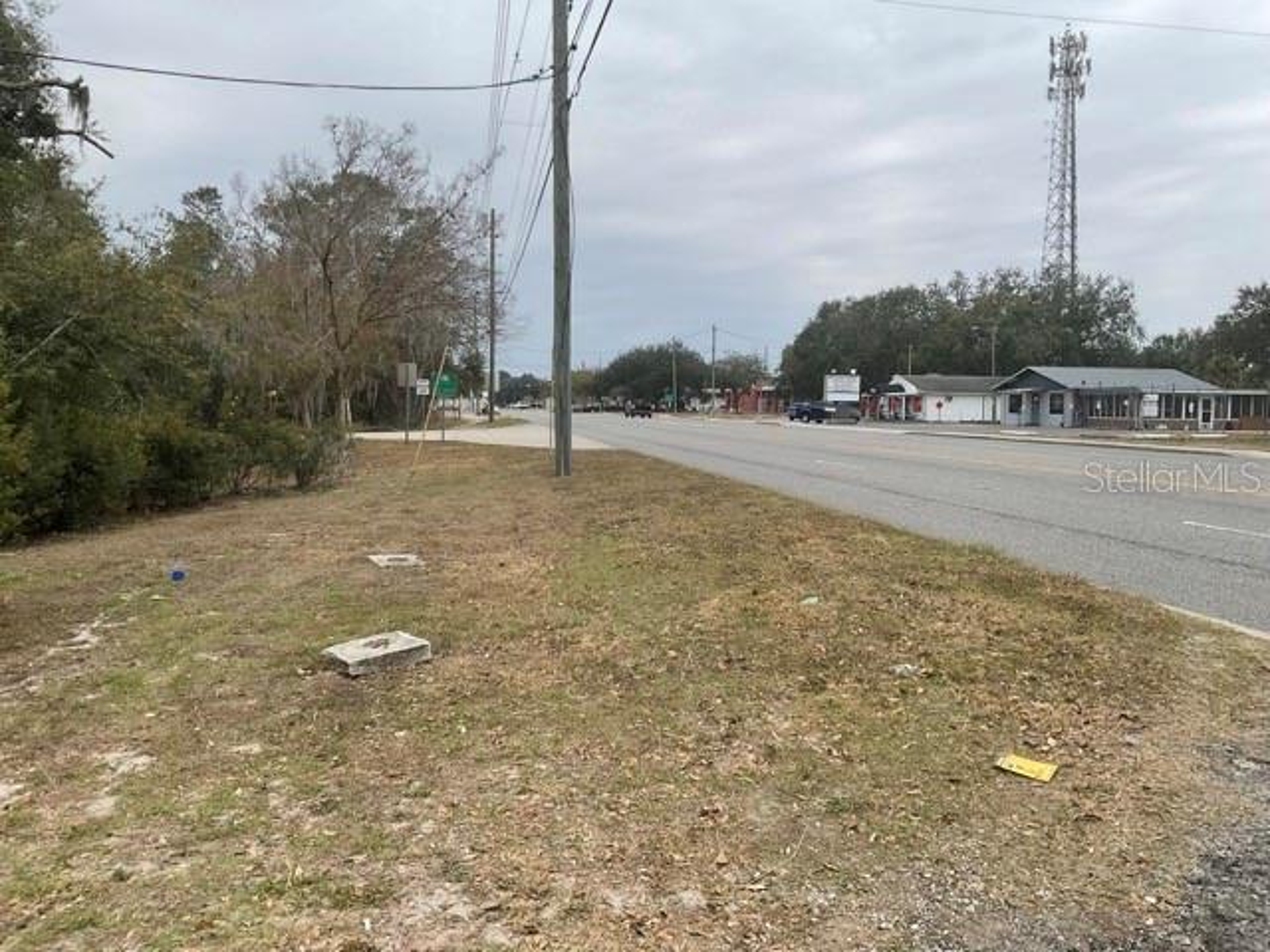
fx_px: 1064
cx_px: 635
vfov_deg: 48.2
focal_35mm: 29
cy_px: 476
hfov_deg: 61.7
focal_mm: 3
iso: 16
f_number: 1.8
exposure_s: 1/1035
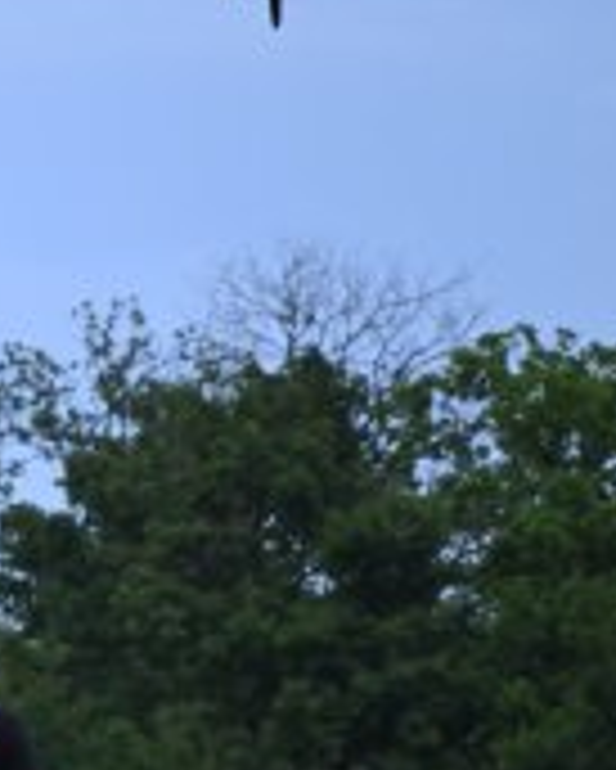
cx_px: -393
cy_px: 626
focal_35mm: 1090
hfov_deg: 1.4
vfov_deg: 1.8
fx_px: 24818
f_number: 6.3
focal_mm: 400
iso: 500
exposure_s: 1/1600
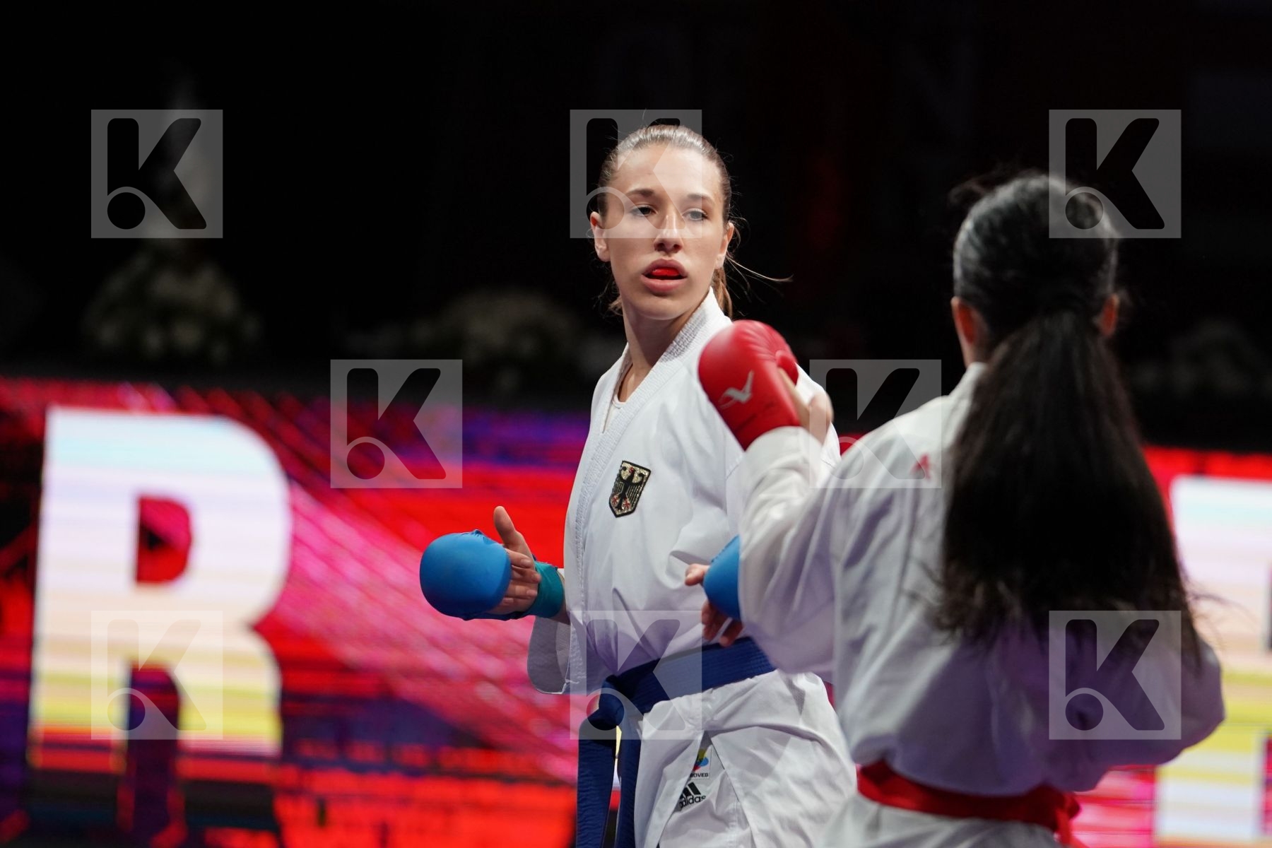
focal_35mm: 300
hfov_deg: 6.9
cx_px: 636
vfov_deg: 4.6
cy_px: 424
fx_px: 10599
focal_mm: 200
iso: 2000
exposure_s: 1/1000
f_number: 2.8
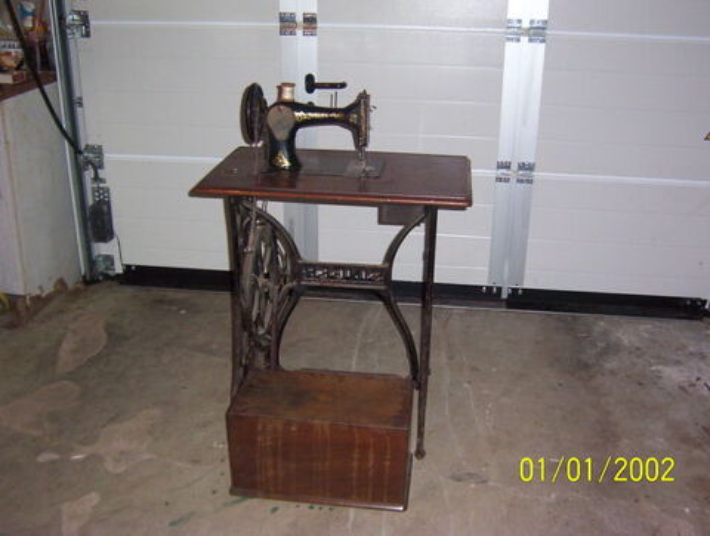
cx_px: 355
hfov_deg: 51.3
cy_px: 268
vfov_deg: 39.8
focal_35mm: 36
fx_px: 740
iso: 140
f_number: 2.76
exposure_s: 1/30
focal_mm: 5.54
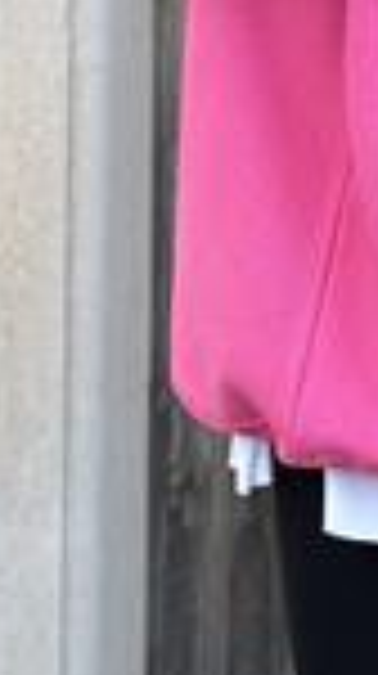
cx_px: 513
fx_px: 3165
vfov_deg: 11.7
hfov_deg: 6.8
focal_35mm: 177
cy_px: -315
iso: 80
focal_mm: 6.86
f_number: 1.78
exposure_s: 1/216
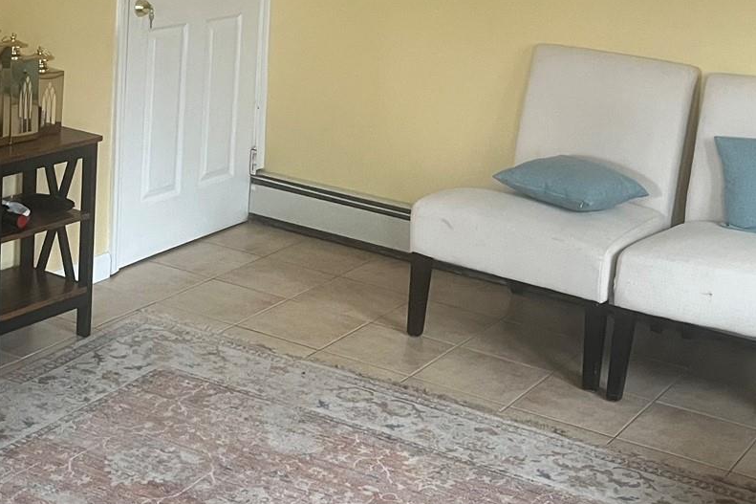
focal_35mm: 70
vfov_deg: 18.9
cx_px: 316
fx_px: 1470
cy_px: -6
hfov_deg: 28.8
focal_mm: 5.1
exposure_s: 1/60
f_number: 1.6
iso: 400
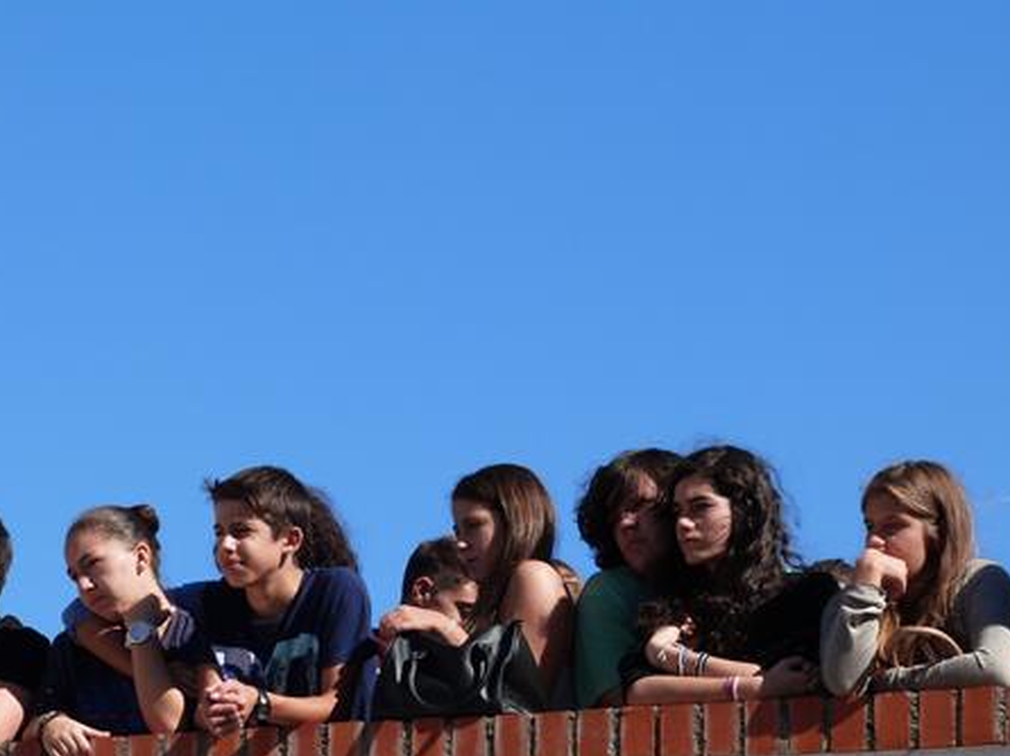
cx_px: 494
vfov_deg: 7.4
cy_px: 487
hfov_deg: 9.8
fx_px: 5861
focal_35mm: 201
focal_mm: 25.4
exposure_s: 1/400
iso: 100
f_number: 5.6
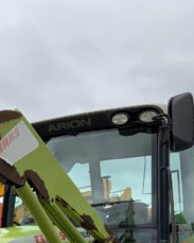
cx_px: -78
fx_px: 567
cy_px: 245
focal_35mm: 79
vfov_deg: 23.1
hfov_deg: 17.8
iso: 16
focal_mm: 3
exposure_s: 1/627
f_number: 1.8
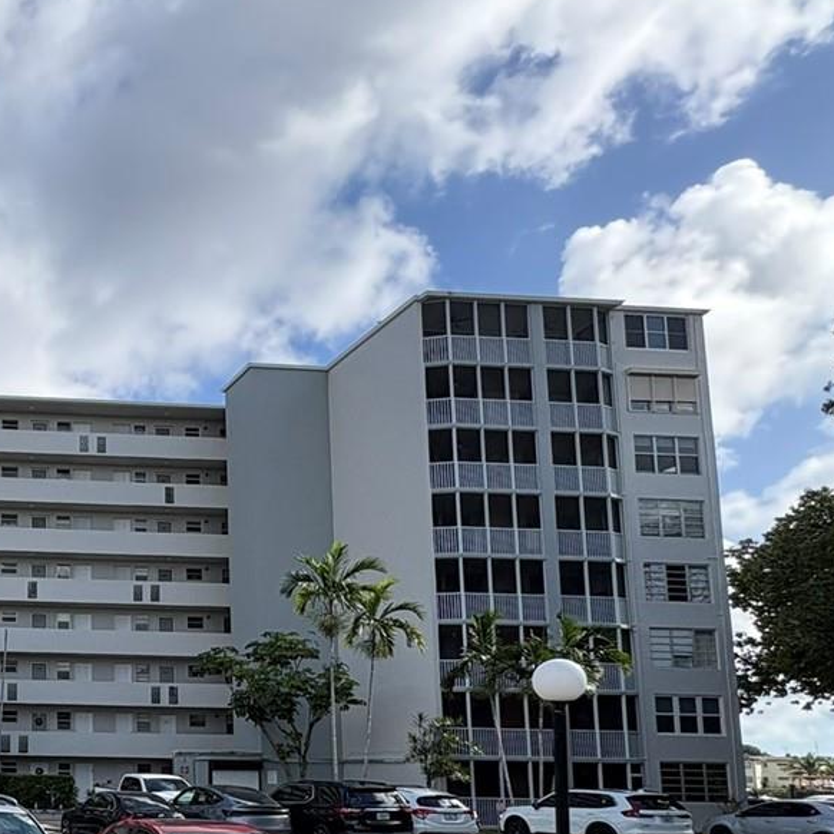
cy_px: 661
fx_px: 927
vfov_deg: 46.1
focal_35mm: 34
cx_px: -110
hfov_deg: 38.7
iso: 50
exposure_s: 1/1299
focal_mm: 2.22
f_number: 2.2
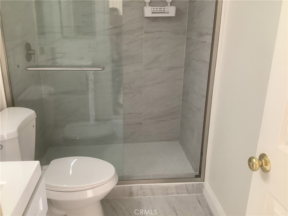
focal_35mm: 31
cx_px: 144
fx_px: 258
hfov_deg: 58.4
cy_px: 108
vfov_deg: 45.4
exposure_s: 1/60
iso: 125
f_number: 2.4
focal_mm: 3.3
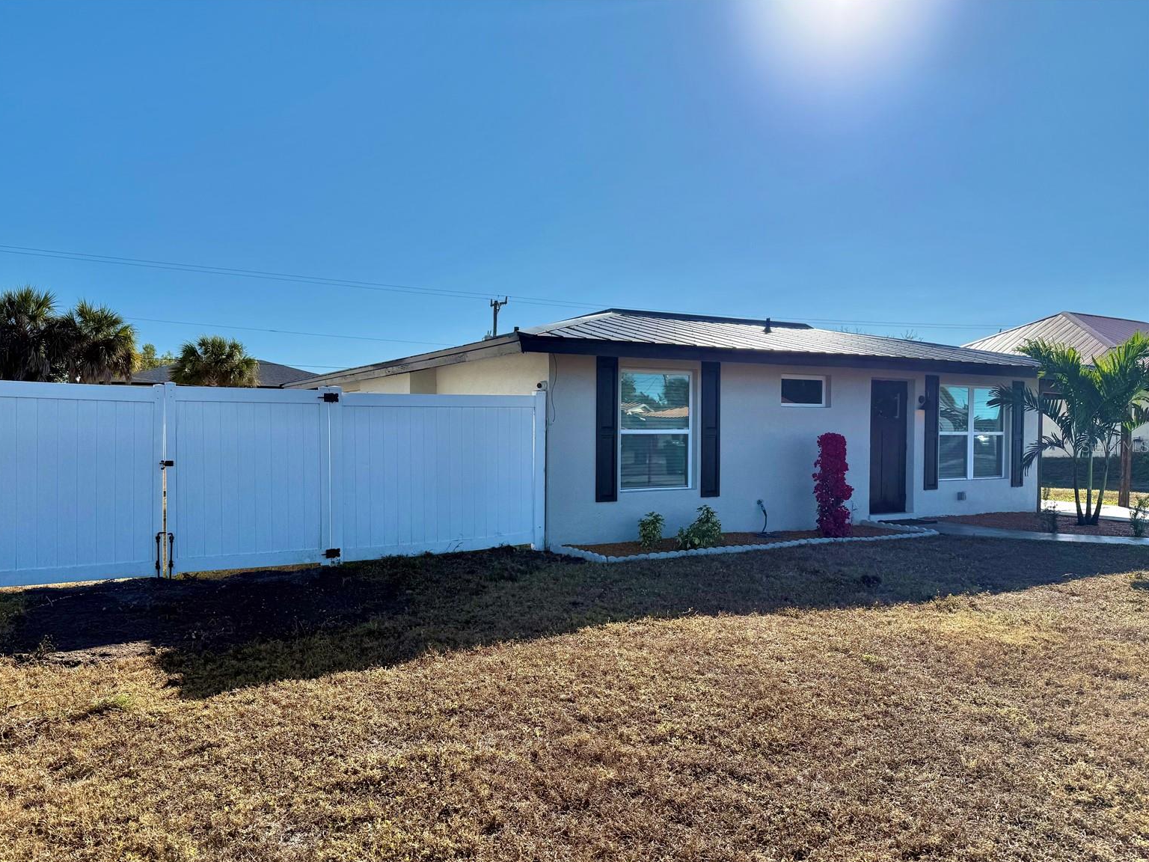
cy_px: 446
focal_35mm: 25
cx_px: 554
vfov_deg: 54.9
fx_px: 830
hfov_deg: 69.4
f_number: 1.78
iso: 80
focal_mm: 6.76
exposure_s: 1/10309
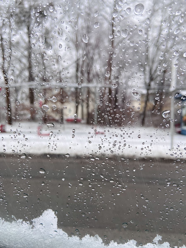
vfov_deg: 67.3
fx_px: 186
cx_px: 93
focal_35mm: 26
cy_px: 124
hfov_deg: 53.1
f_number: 1.8
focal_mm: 4.25
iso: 80
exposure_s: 1/121
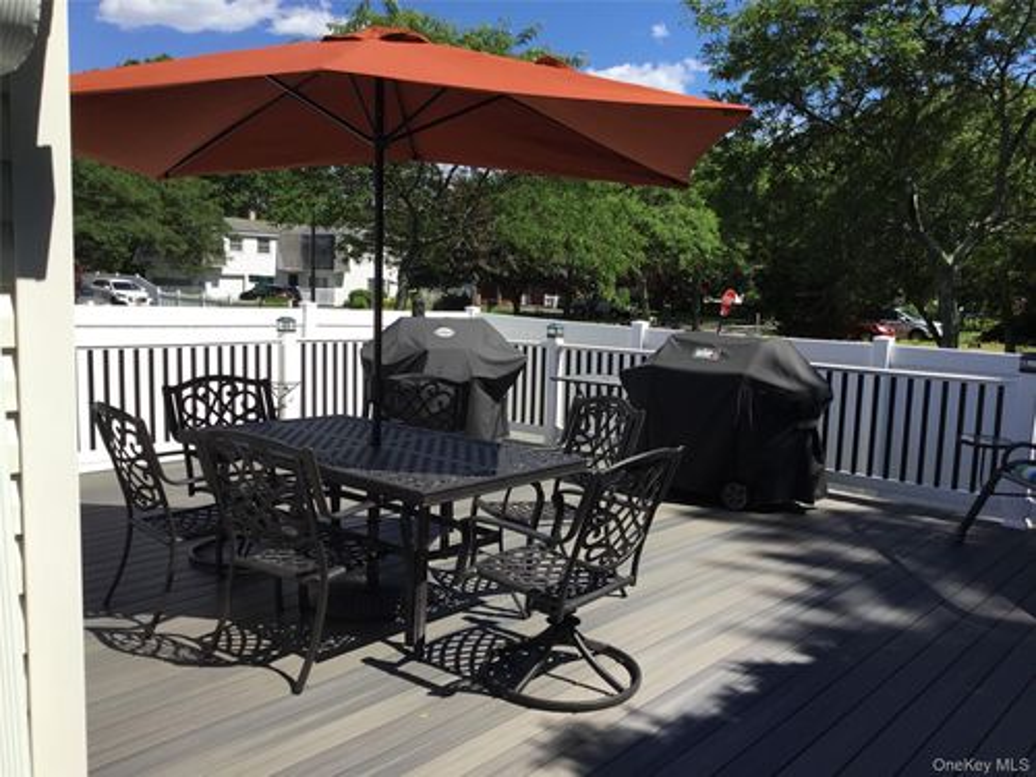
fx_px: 928
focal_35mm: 31
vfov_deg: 45.4
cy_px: 388
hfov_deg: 58.4
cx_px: 518
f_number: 2.4
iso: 25
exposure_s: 1/1235
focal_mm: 3.3
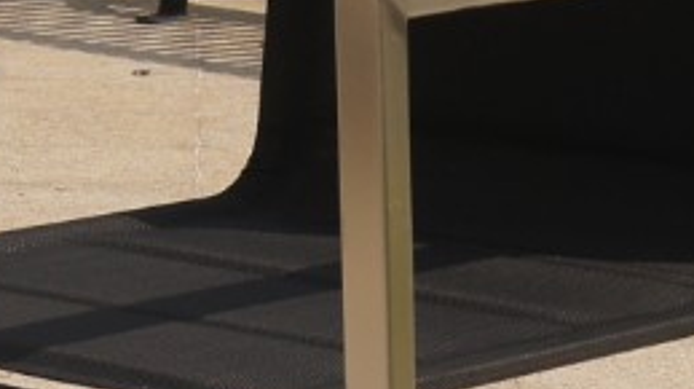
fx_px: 5000
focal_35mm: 272
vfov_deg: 4.4
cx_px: 220
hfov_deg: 7.9
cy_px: 343
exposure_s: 1/250
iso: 100
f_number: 8
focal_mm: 28
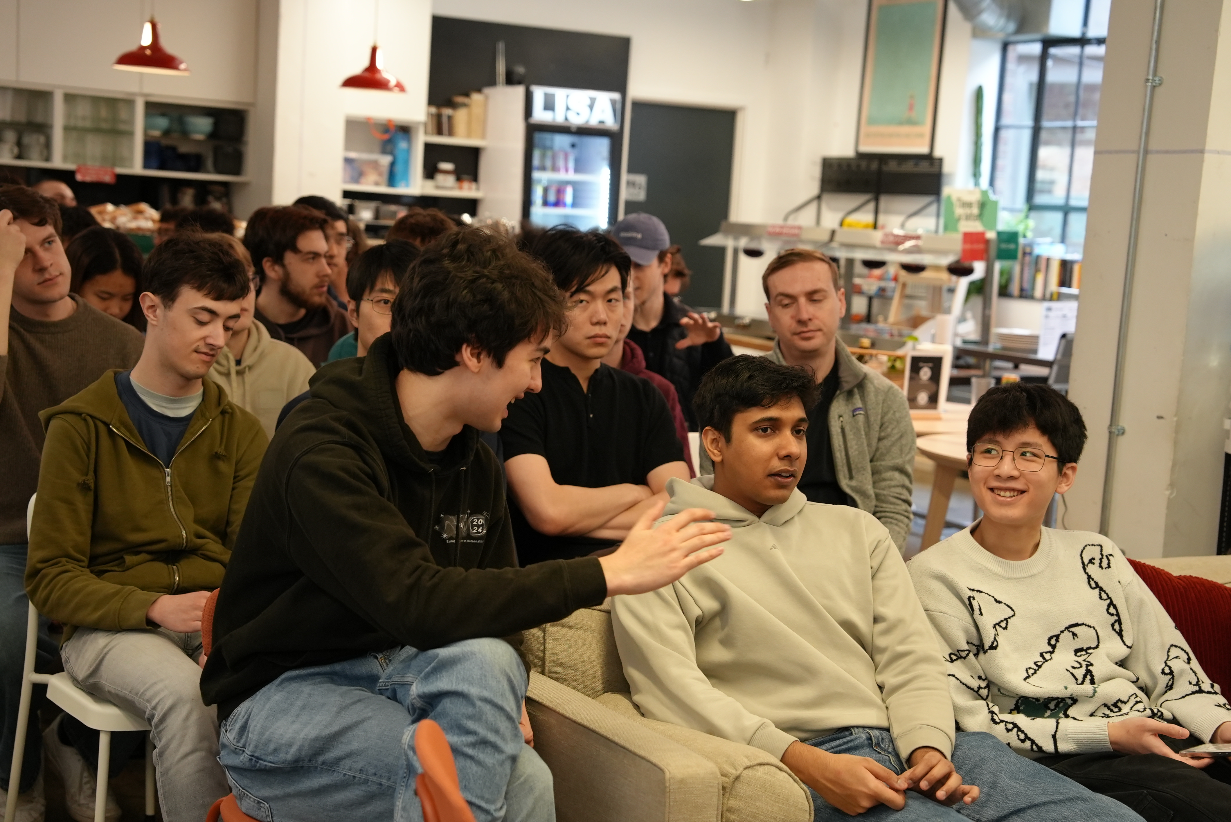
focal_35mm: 57
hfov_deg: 35.0
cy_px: 411
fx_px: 1950
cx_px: 616
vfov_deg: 23.8
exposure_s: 1/160
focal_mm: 57
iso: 2500
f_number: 4
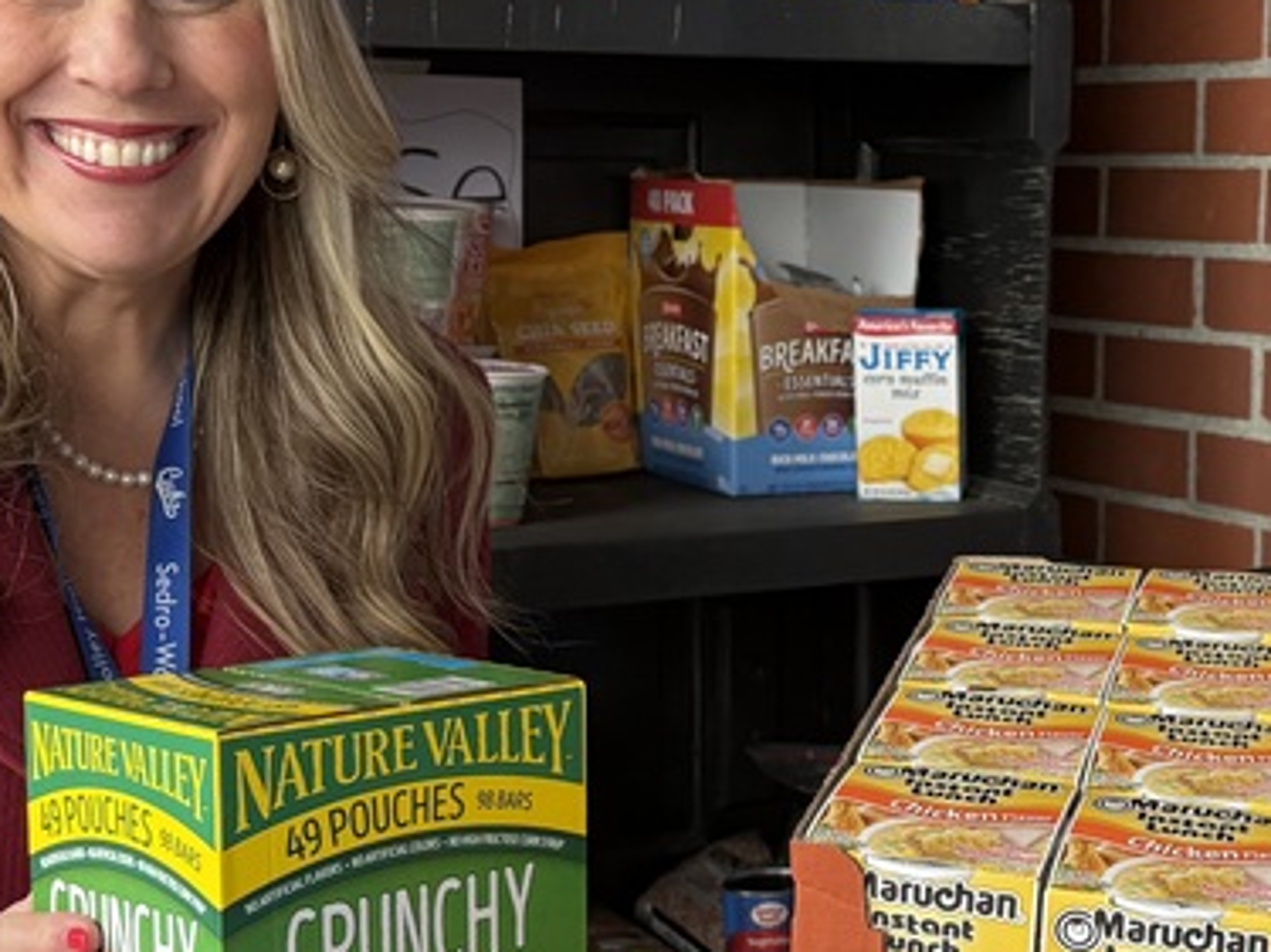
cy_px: 566
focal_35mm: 71
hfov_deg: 26.8
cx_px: 1034
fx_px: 2606
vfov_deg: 20.7
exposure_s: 1/65
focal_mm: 5.96
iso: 125
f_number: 1.6
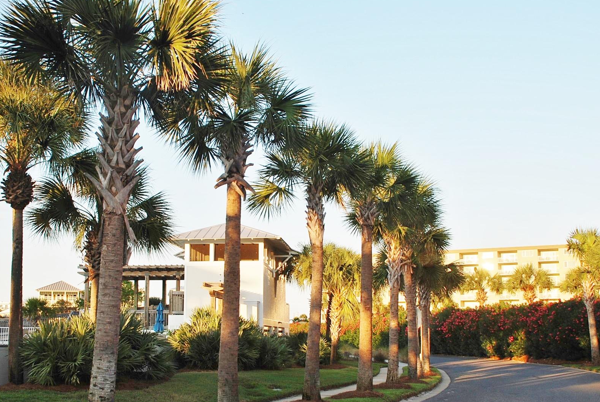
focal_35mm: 44
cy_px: 235
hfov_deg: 44.4
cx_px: 264
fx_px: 734
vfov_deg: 30.5
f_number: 6.3
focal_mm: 24
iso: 100
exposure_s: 1/160
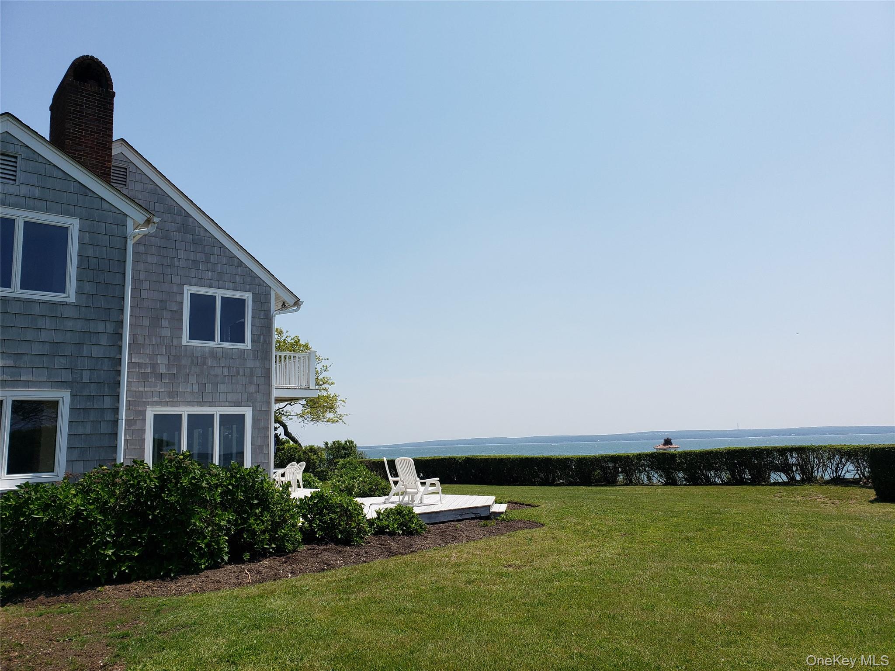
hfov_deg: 67.3
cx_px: 448
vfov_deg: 53.1
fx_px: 672
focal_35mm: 26
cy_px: 336
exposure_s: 1/2176
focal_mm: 4.3
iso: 50
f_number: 2.4
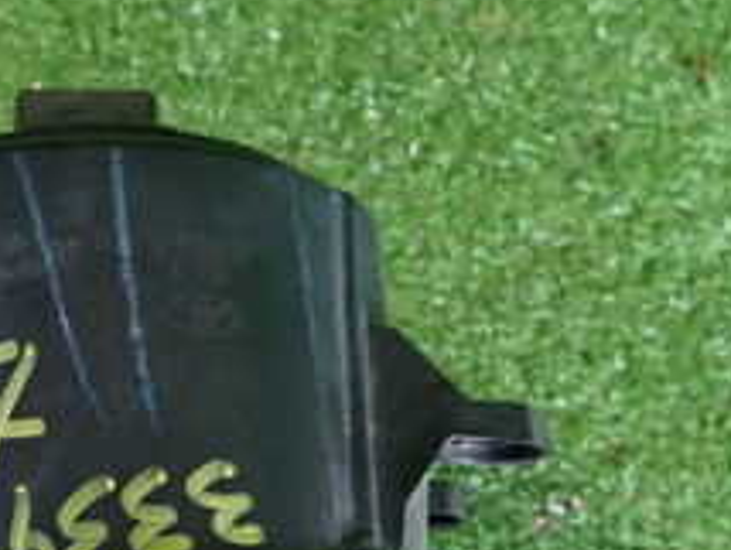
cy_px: 523
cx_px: 82
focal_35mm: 70
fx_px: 1480
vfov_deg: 20.5
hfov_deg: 26.9
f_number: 2
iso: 640
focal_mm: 4.5
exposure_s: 1/40
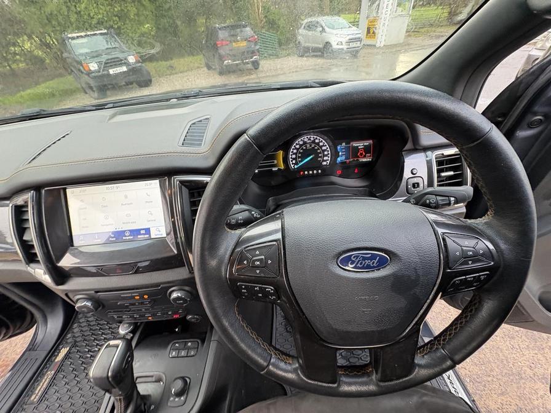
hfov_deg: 102.1
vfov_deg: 85.7
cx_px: 276
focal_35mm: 14
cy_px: 206
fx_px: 223
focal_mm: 2.22
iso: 250
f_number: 2.2
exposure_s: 1/60
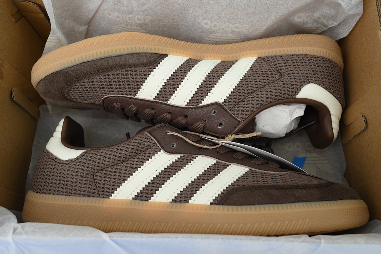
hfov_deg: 58.7
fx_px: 339
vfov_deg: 41.1
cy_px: 127
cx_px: 190
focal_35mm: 32
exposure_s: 1/100
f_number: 10
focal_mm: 32
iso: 400
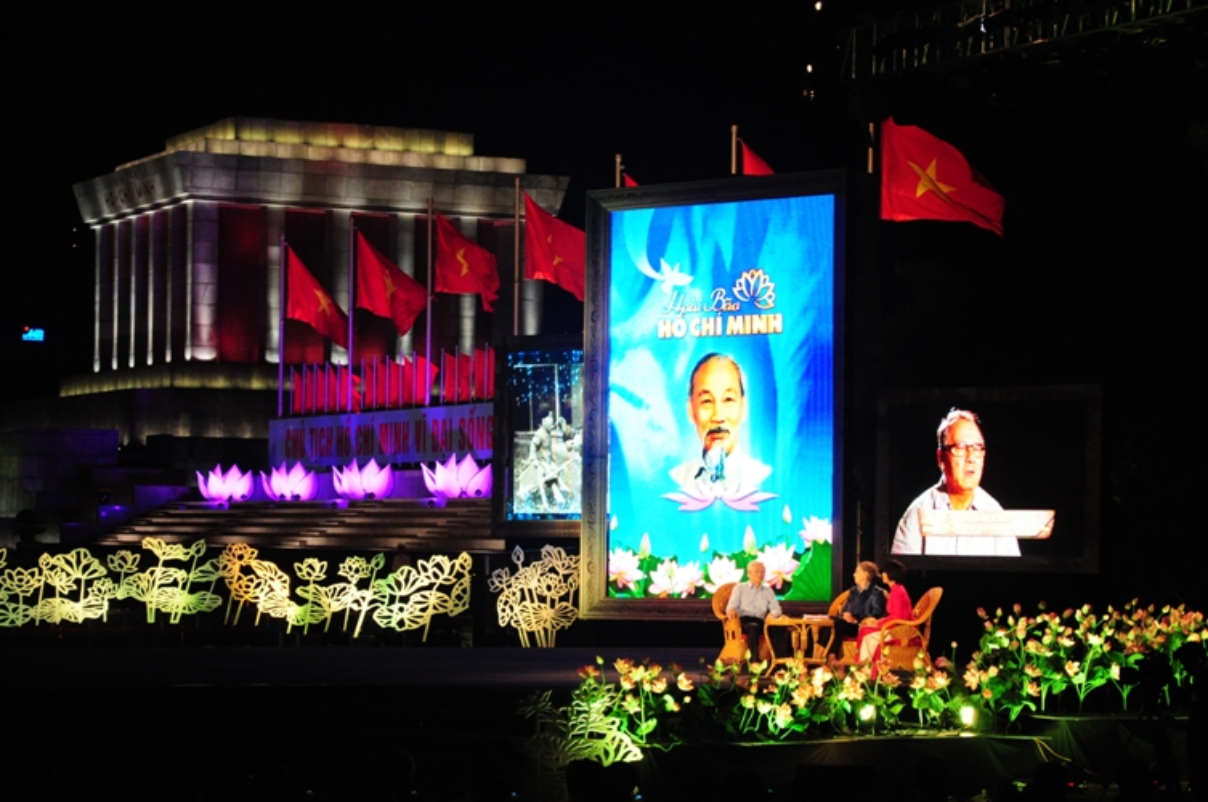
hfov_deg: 19.5
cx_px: 604
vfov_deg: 13.0
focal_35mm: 105
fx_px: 3519
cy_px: 401
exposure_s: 1/60
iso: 1600
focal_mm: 70
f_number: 5.3
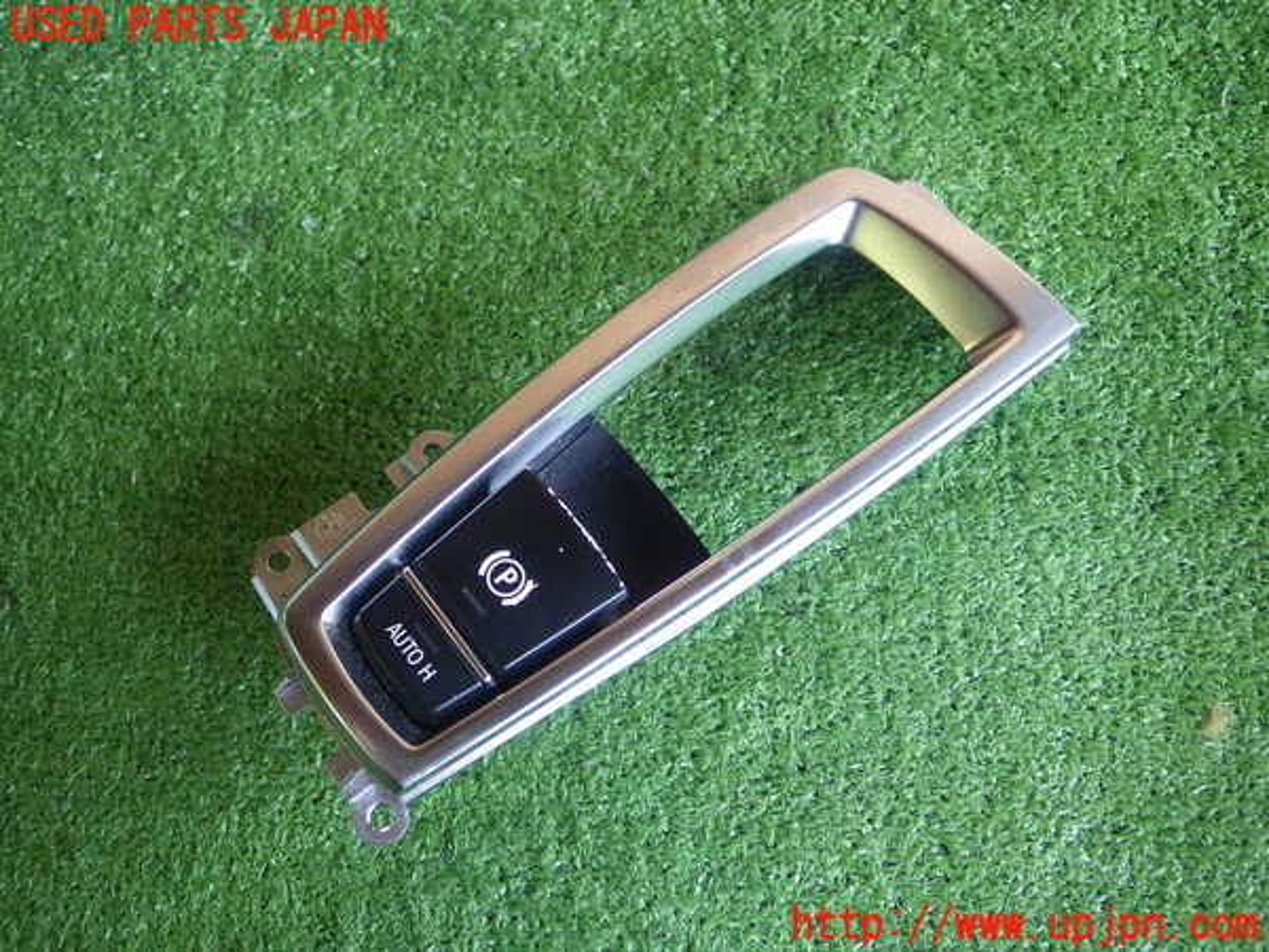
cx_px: 634
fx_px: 1136
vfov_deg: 45.4
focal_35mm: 31
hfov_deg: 58.4
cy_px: 476
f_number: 2.3
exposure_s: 1/45
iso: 400
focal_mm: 5.5
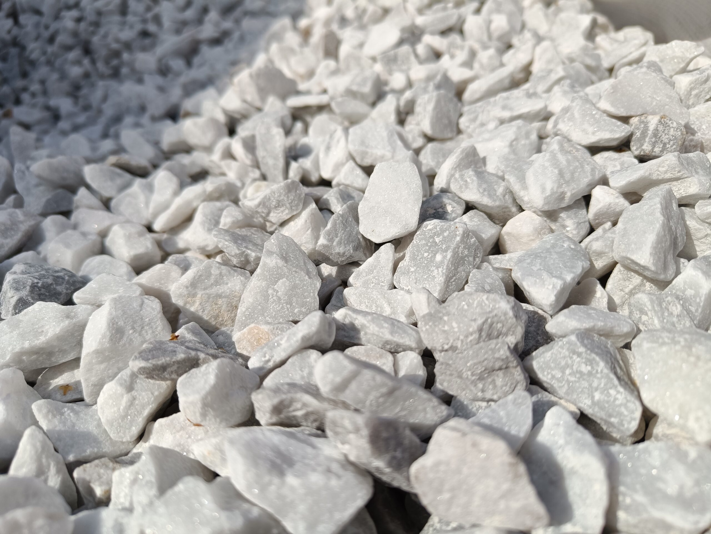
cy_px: 267
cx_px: 356
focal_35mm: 24
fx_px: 493
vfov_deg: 56.8
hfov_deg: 71.6
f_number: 1.8
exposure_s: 1/2646
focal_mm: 5.59
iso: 64
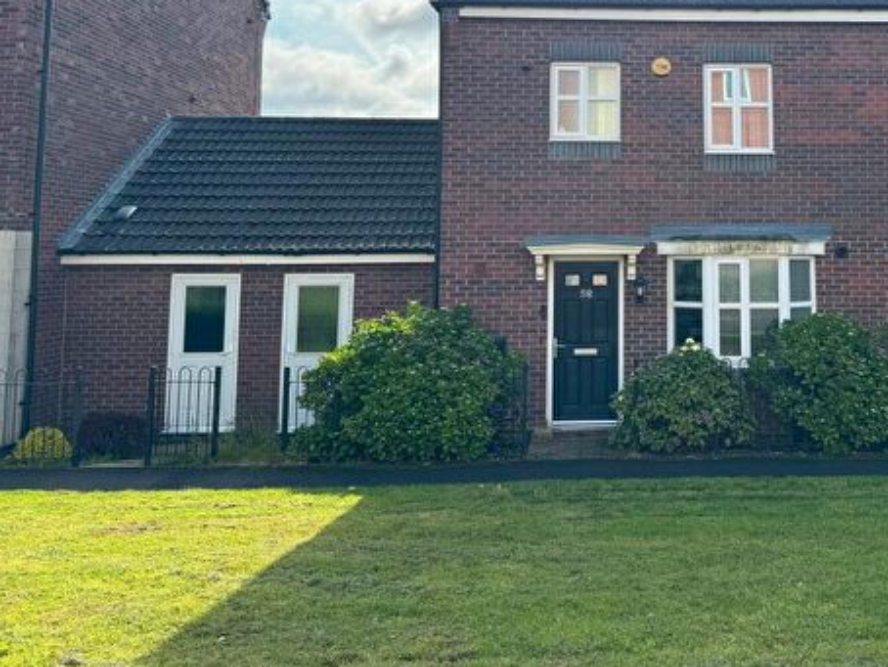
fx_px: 950
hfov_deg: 48.4
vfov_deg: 37.7
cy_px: 159
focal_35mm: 37
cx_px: 651
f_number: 1.78
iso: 80
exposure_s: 1/2604
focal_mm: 6.76
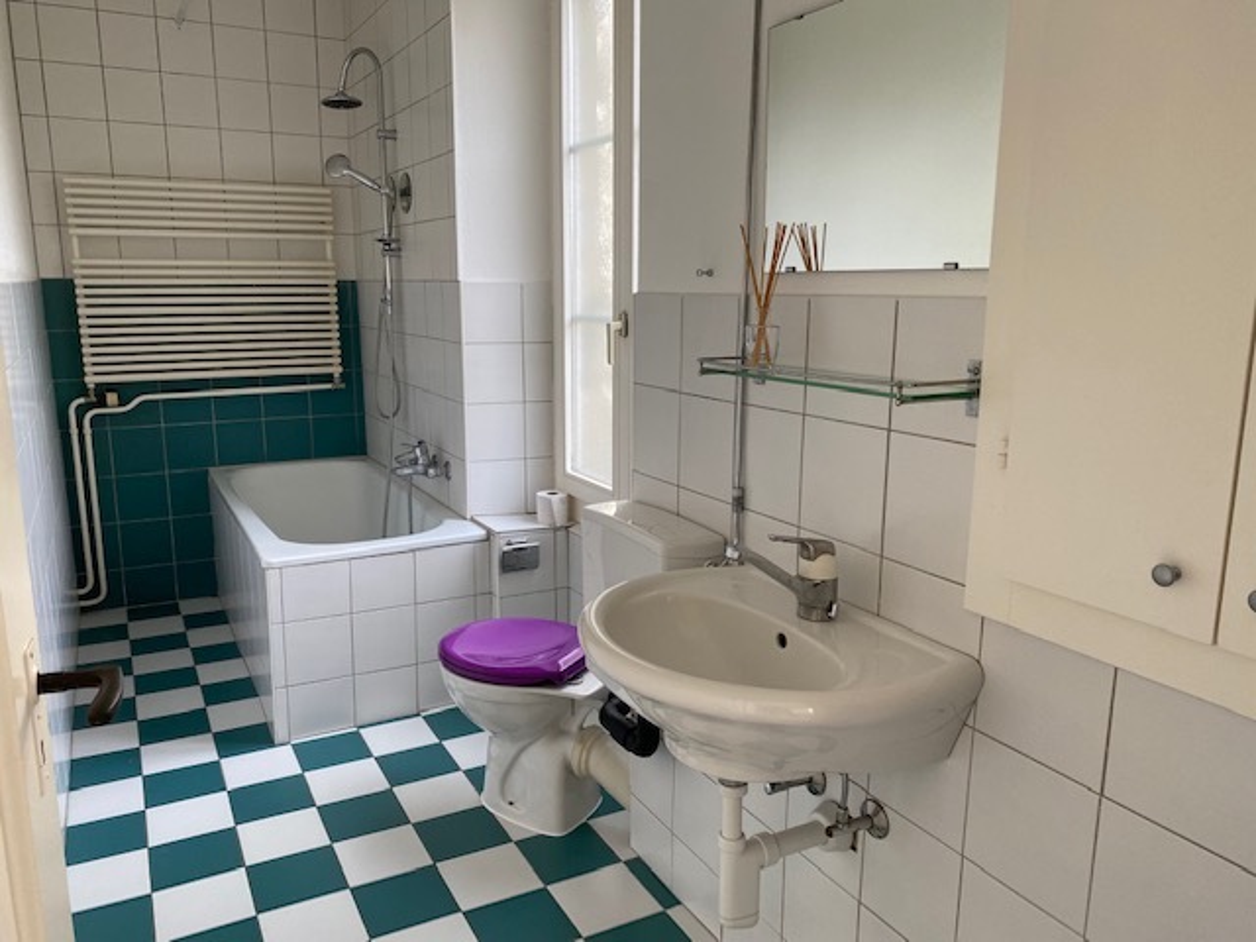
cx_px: 628
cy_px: 471
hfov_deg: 67.3
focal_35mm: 26
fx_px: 943
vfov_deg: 53.1
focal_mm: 4.25
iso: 100
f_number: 1.8
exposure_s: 1/121
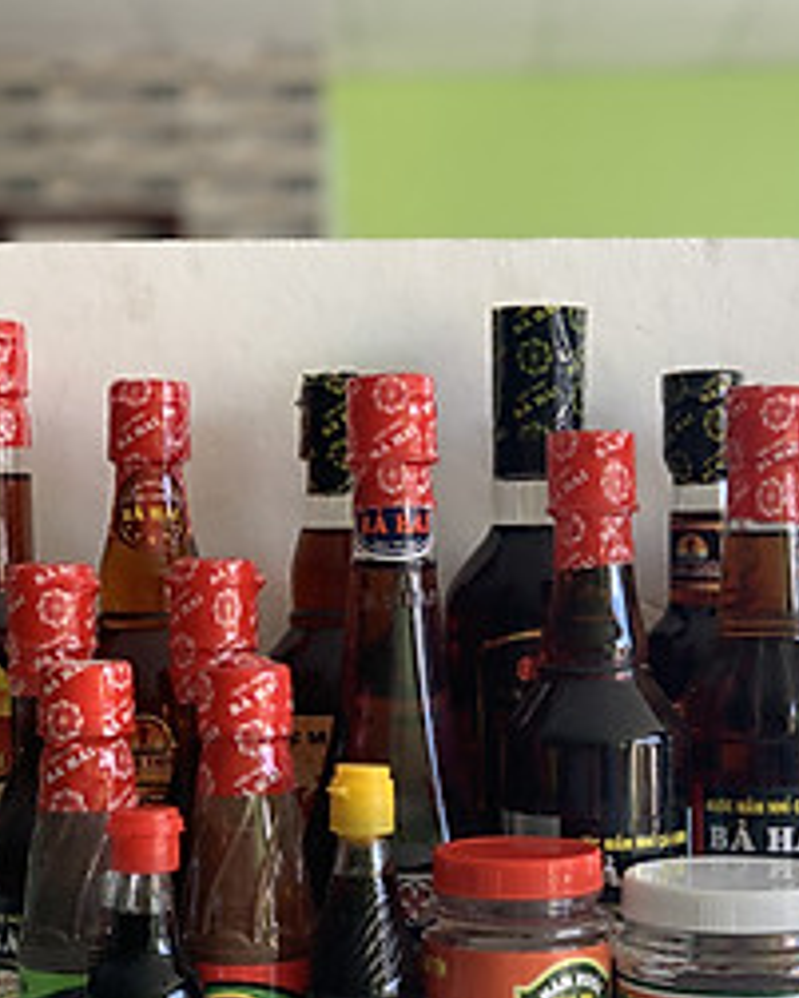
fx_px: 2393
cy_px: 553
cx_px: 469
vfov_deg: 23.5
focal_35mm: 81
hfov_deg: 18.9
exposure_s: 1/122
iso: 50
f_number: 2.4
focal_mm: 6
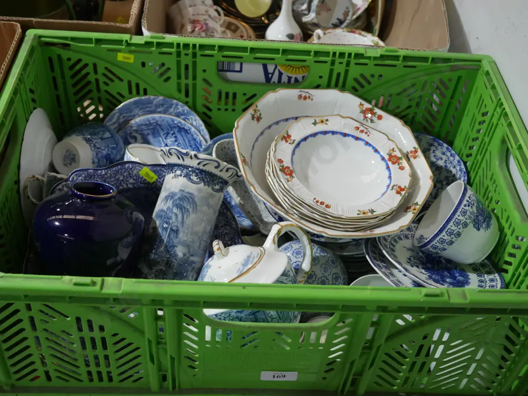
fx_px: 641
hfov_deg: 44.8
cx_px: 264
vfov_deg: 34.4
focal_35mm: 42
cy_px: 198
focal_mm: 21
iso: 800
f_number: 4.6
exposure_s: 1/60
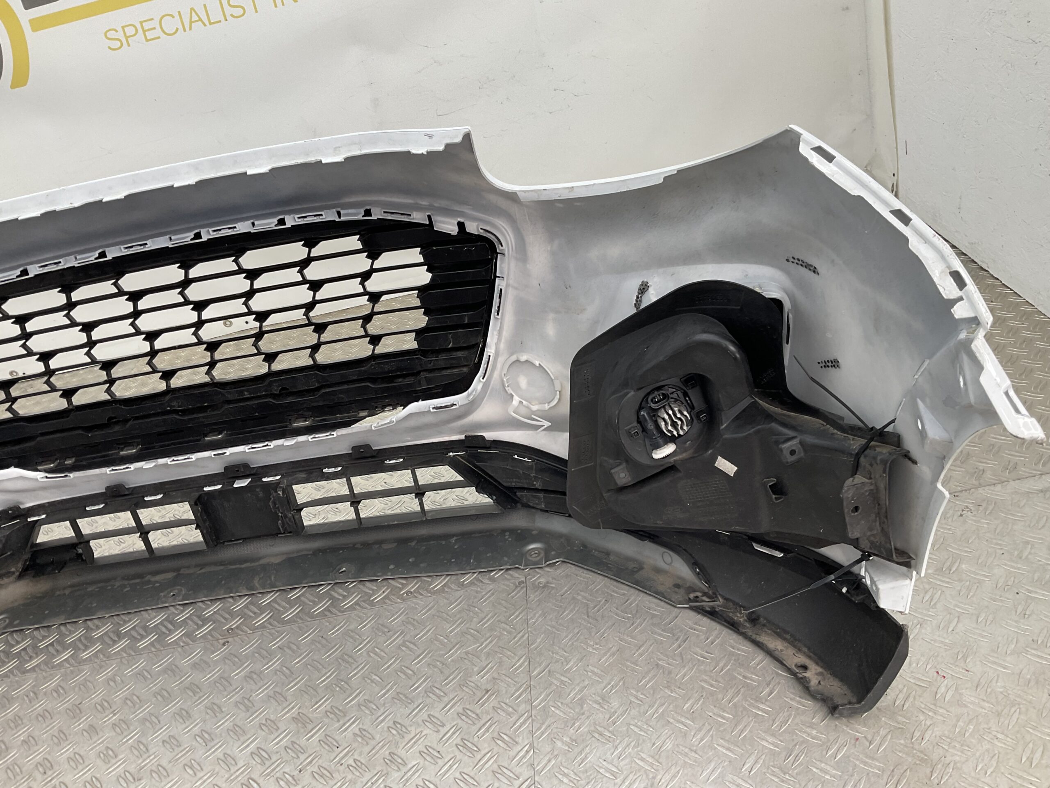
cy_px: 394
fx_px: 880
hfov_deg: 61.7
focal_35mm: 29
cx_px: 525
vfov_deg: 48.2
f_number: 1.8
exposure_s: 1/120
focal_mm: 3
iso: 32
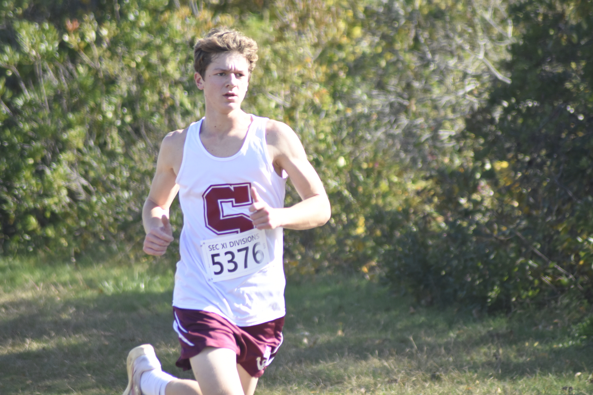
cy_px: 198
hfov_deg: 4.6
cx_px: 296
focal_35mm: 450
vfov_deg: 3.1
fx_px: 7412
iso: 640
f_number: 5.6
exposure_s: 1/640
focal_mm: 300
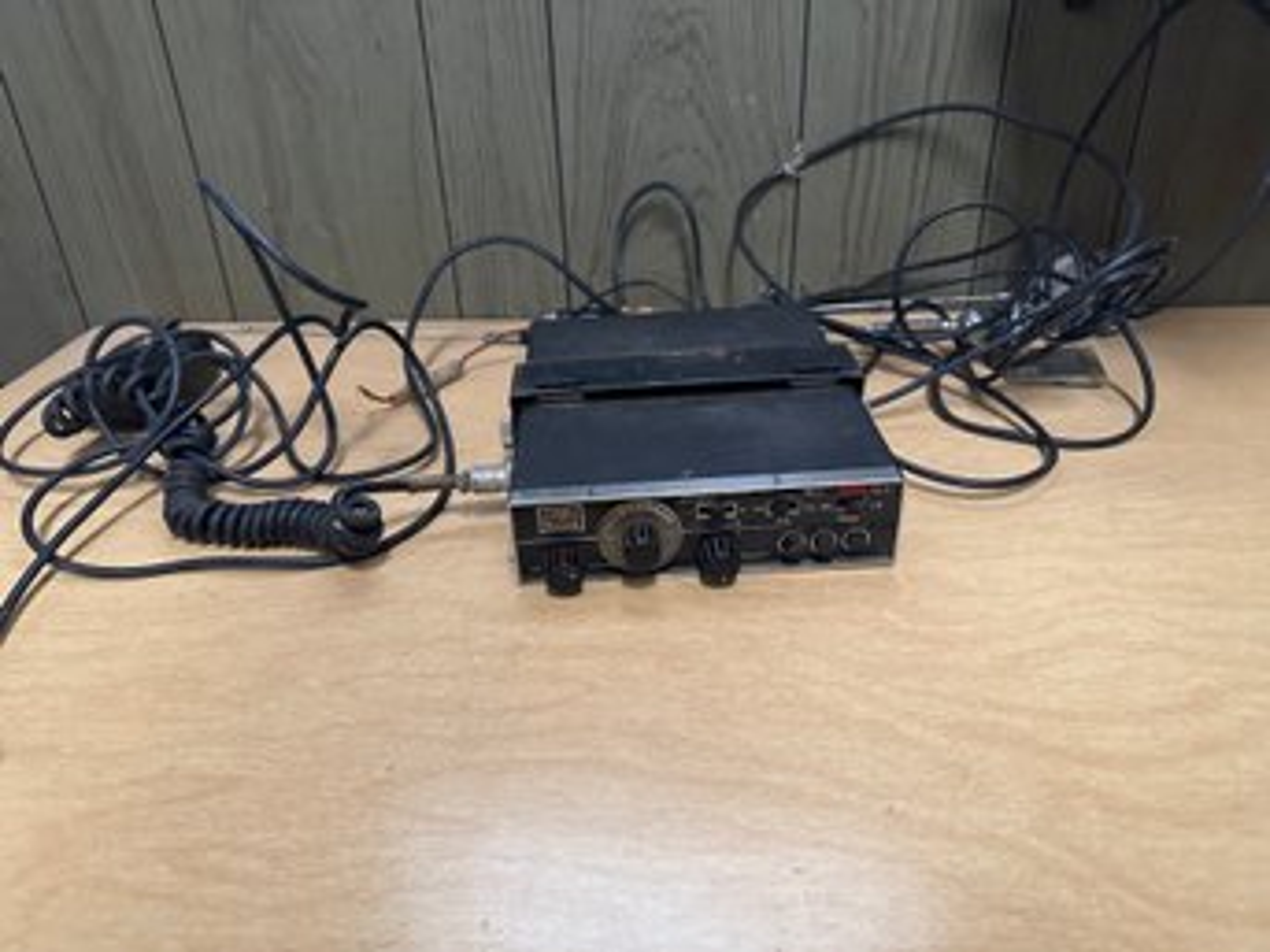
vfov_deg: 56.8
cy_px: 476
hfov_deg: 71.6
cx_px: 635
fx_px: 880
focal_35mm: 24
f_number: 1.78
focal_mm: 6.86
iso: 800
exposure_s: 1/60
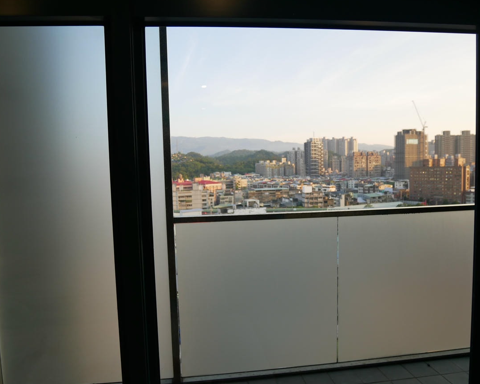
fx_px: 369
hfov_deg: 66.0
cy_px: 194
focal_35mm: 26
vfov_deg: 54.9
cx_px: 232
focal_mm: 12
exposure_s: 1/125
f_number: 3.5
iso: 200
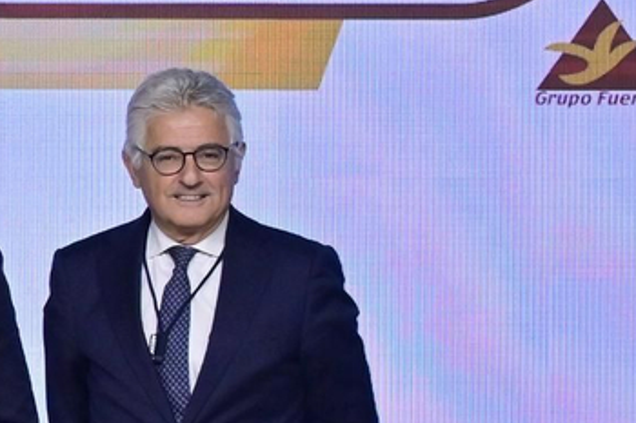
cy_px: 271
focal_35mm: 649
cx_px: -296
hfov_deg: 3.2
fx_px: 11460
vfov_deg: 2.1
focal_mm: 95
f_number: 4
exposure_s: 1/320
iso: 640
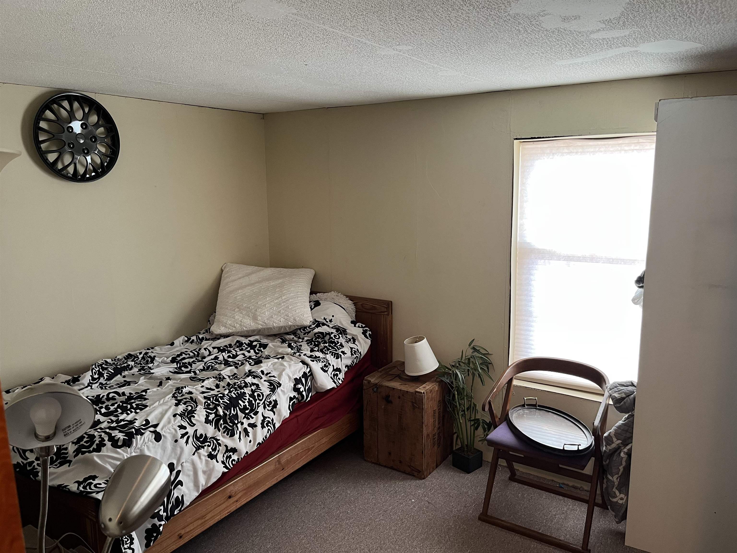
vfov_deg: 53.1
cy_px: 276
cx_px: 368
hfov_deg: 67.3
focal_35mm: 26
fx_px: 554
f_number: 1.6
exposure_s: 1/60
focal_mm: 5.1
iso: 125
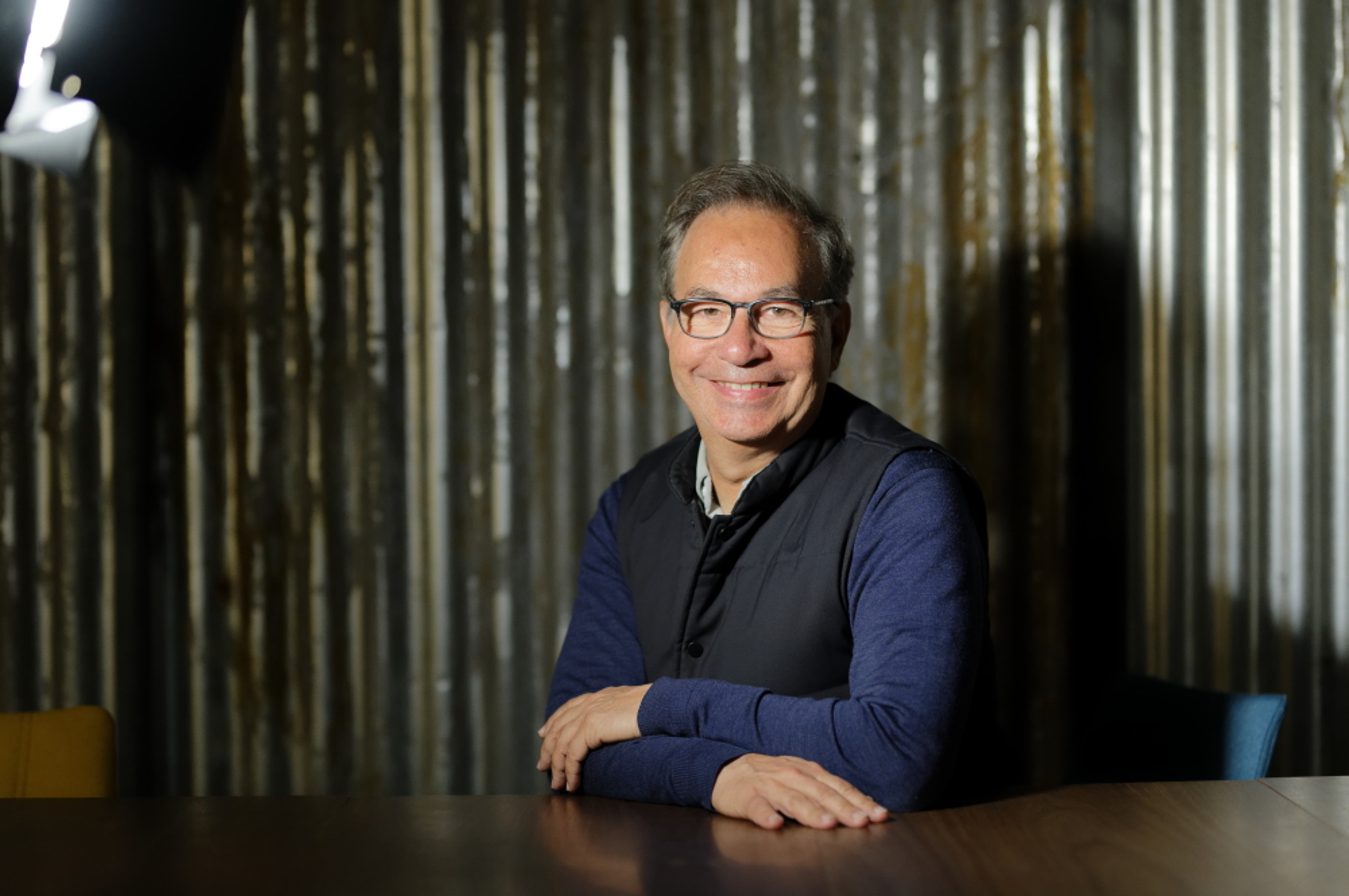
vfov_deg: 16.0
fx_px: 3182
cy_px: 448
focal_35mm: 85
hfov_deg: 23.9
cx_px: 674
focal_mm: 85
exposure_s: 1/320
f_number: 1.8
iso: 1250
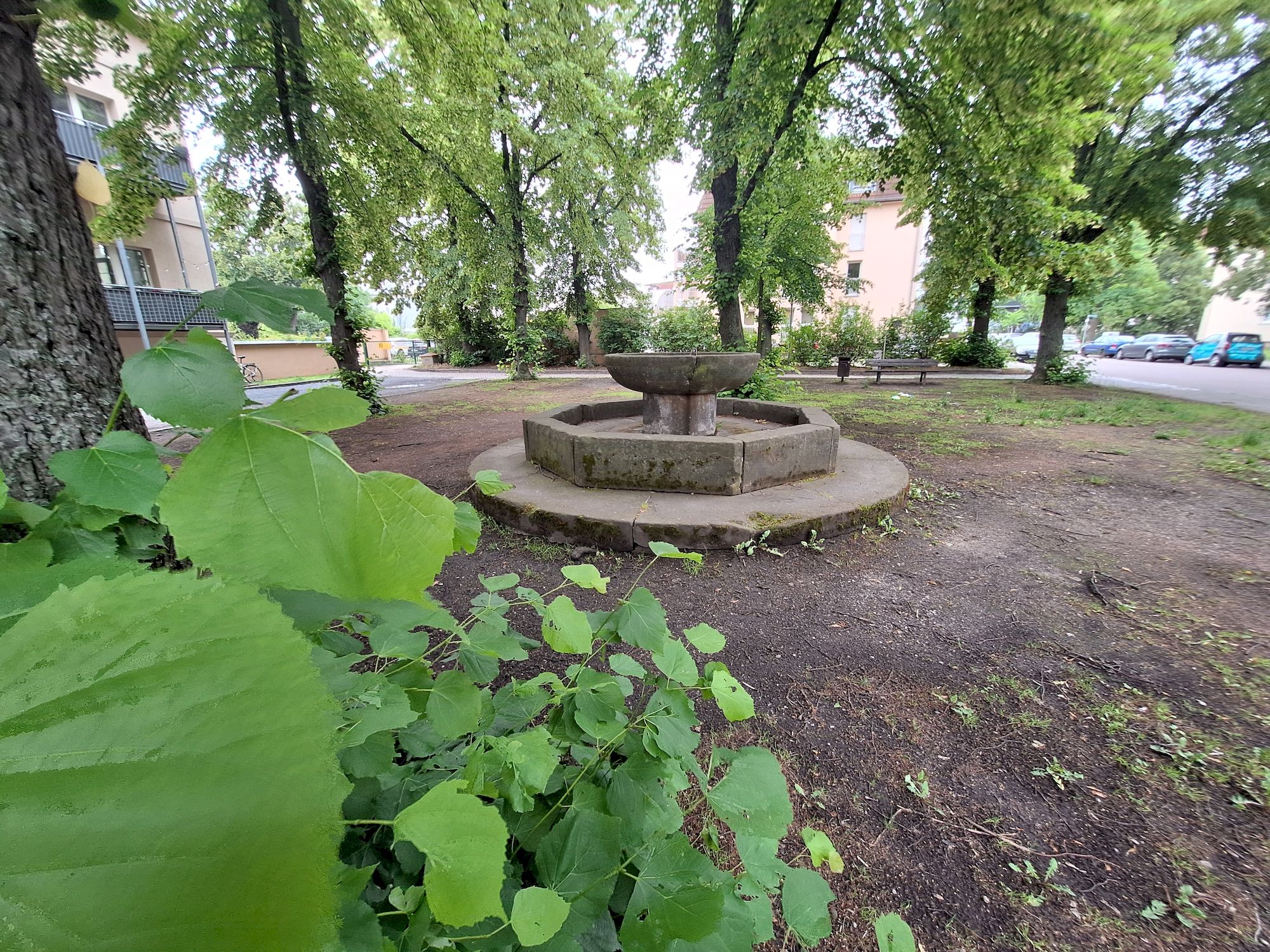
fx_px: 477
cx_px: 635
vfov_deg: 89.9
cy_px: 476
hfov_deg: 106.2
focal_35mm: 13
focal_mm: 1.74
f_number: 2.2
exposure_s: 1/50
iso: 64
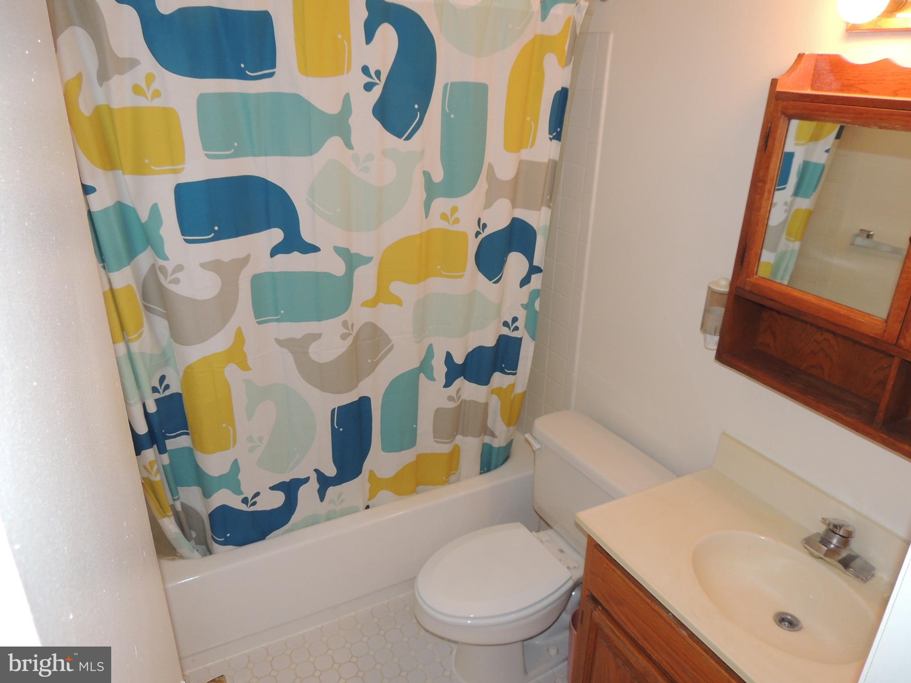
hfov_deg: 71.6
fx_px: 632
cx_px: 456
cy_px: 342
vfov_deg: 56.8
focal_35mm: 24
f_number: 3
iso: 200
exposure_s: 1/30
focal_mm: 4.3
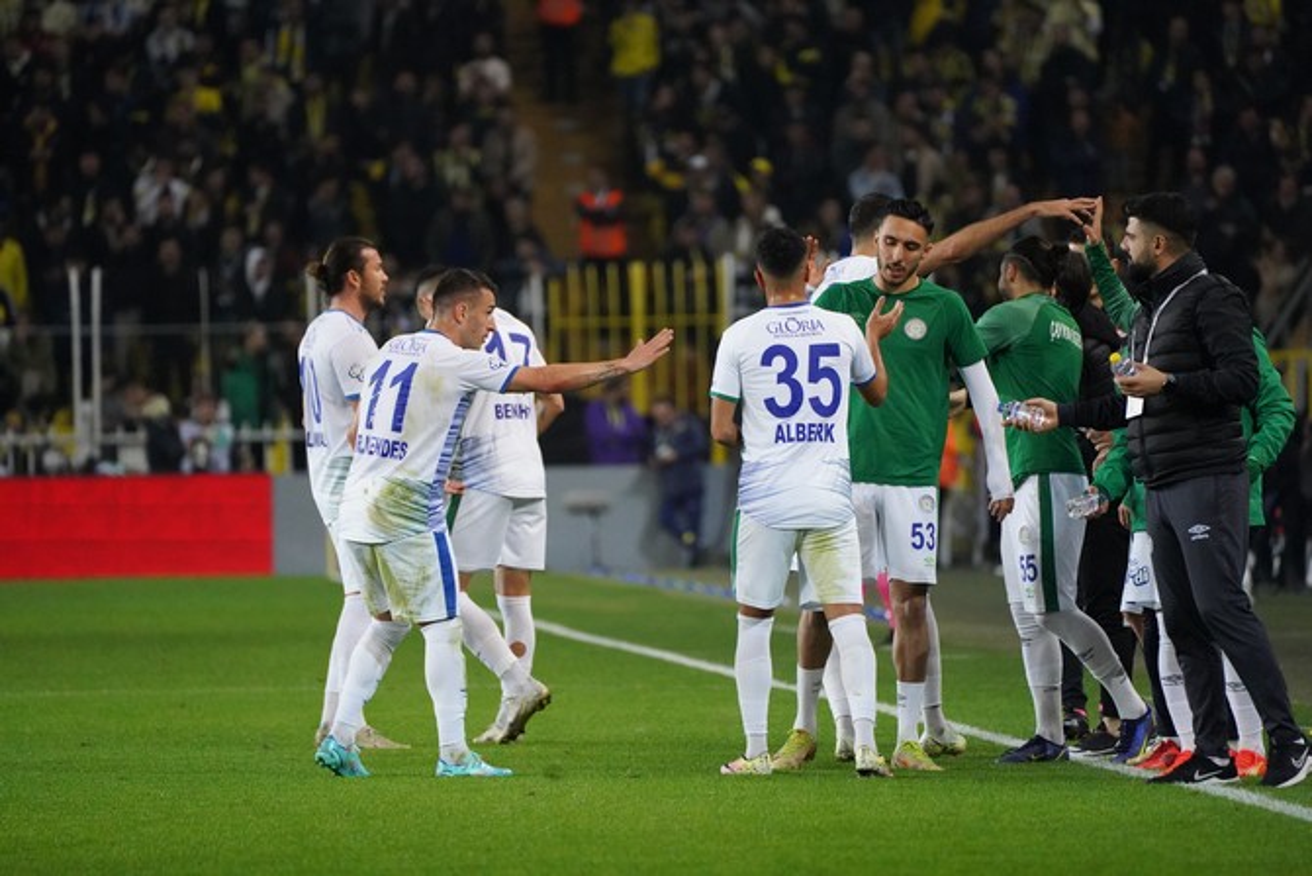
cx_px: 656
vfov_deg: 3.8
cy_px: 438
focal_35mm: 364
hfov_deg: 5.7
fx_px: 13268
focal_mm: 364
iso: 10000
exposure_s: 1/2000
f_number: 5.6
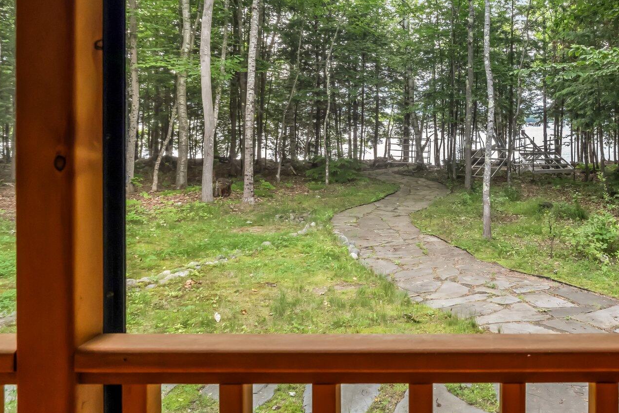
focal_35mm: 27
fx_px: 461
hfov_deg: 64.3
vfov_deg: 47.2
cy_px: 126
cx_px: 453
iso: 640
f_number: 8
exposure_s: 1/40
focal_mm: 16.5
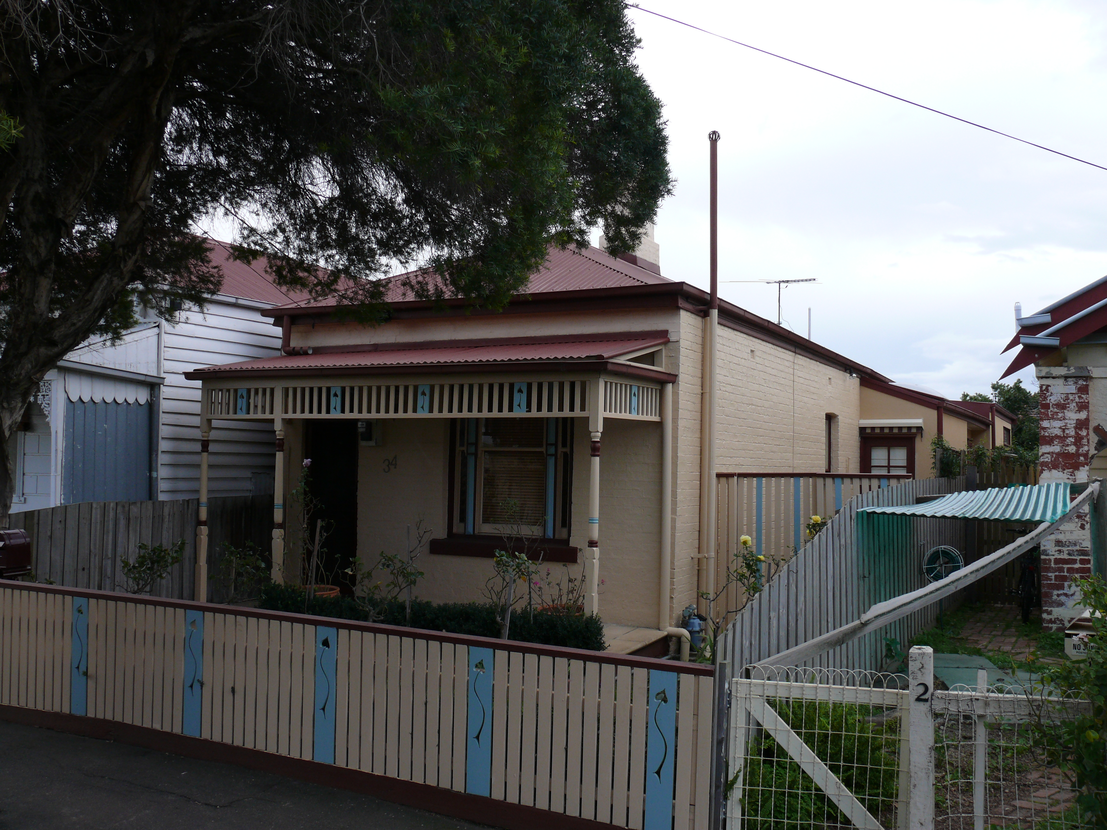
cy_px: 415
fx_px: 1119
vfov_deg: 40.7
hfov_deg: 52.6
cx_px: 554
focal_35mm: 35
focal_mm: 7.4
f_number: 4.5
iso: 100
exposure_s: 1/250
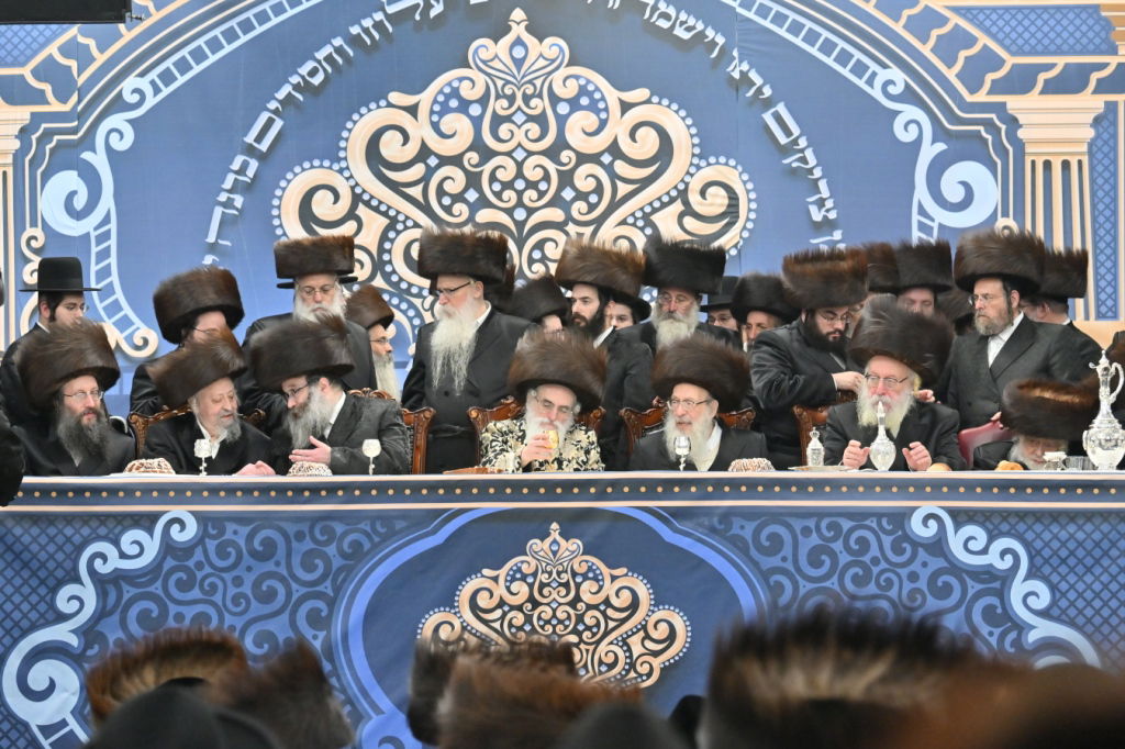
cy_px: 374
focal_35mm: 105
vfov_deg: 13.0
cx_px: 562
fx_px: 3280
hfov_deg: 19.5
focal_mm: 70
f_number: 4
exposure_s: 1/320
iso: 1250
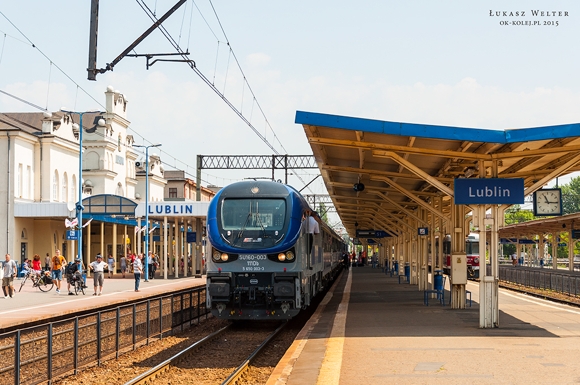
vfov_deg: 17.4
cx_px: 290
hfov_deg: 26.0
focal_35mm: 78
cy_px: 192
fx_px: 1255
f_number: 6.3
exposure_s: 1/640
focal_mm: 52
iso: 200
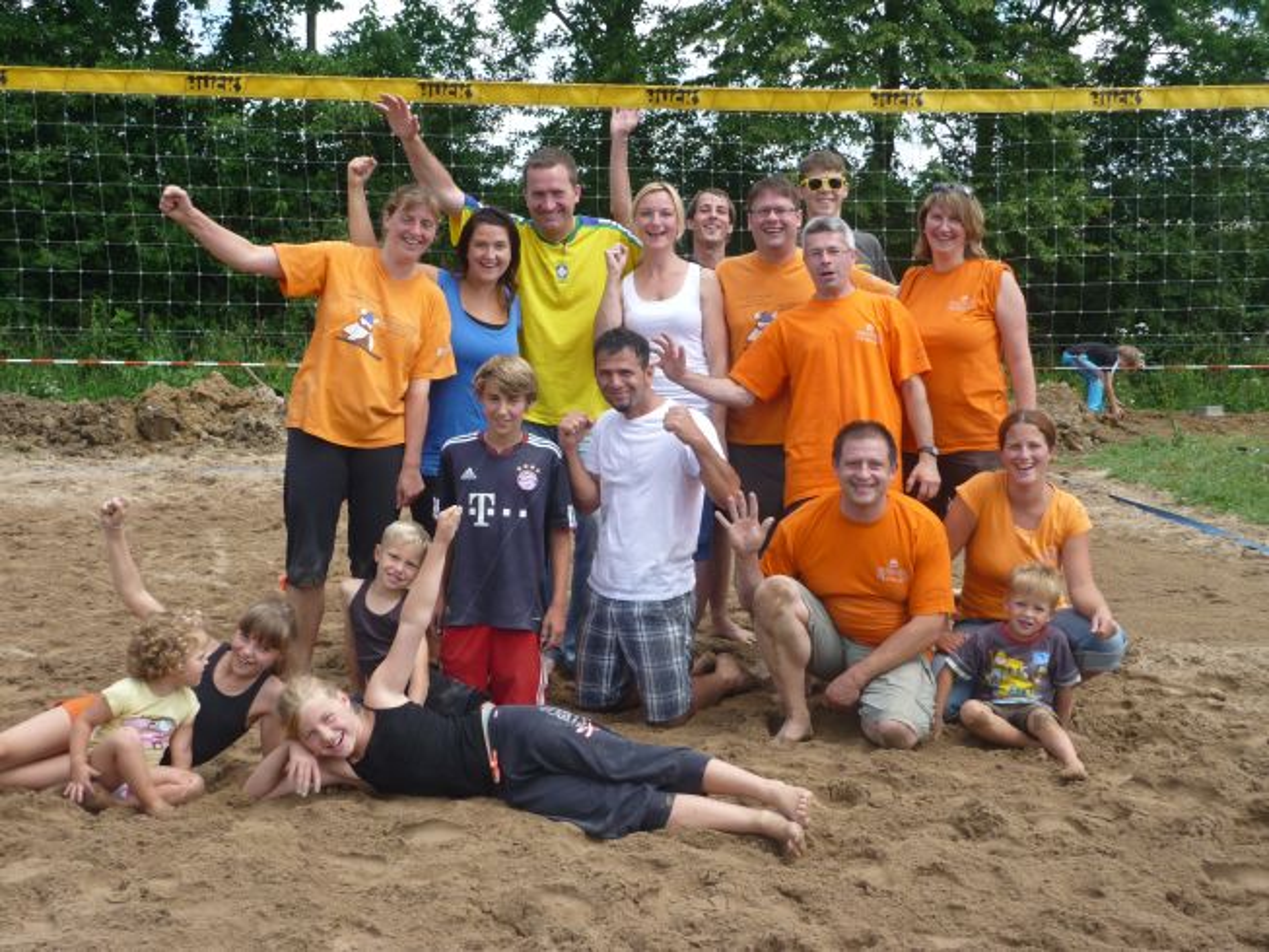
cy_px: 476
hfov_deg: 39.7
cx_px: 634
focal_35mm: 48
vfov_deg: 30.3
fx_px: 1760
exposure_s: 1/400
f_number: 3.2
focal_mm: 8
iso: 80
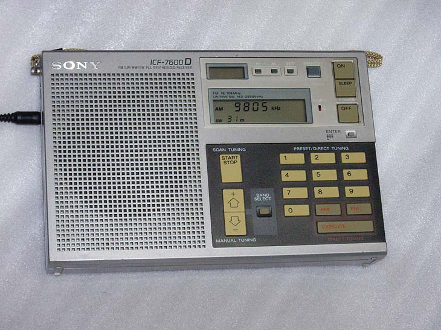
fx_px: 1439
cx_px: 220
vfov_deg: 13.1
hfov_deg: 17.4
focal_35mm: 113
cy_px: 165
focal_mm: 23.7
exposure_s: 1/125
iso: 800
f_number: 5.4
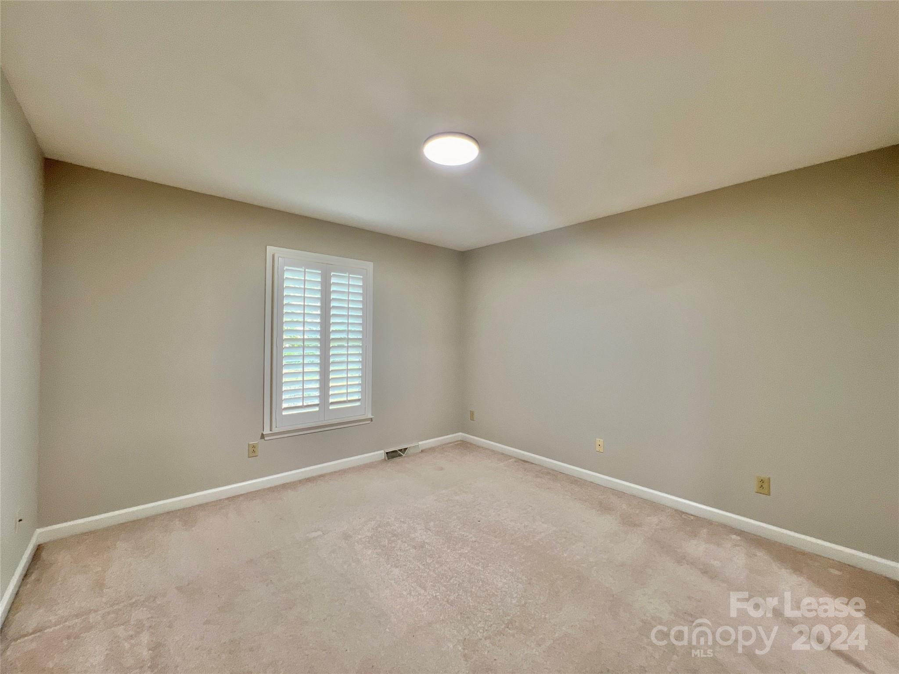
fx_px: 338
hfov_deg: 106.2
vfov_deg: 89.9
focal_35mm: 13
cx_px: 450
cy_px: 337
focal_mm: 1.57
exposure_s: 1/60
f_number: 1.8
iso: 200
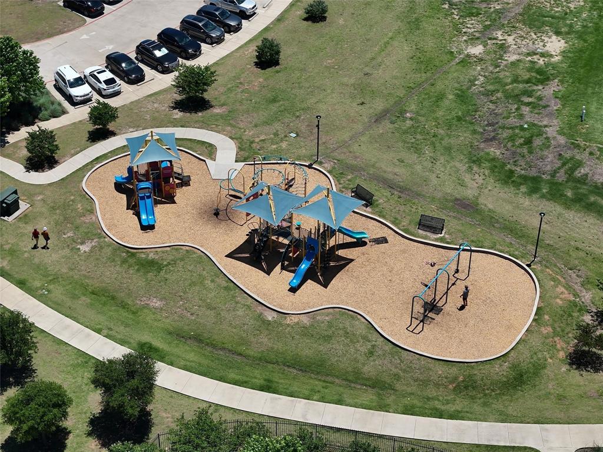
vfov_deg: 21.0
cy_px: 226
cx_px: 302
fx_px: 1219
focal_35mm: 70
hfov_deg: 27.8
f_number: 2.8
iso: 100
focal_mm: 19.35
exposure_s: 1/1600
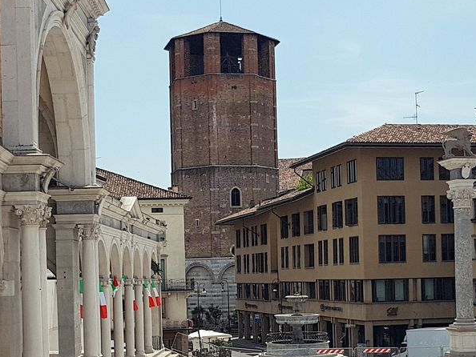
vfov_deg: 20.8
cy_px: 279
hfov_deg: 27.7
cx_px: 268
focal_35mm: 70
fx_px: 963
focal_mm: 4.2
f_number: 1.7
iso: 50
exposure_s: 1/3456
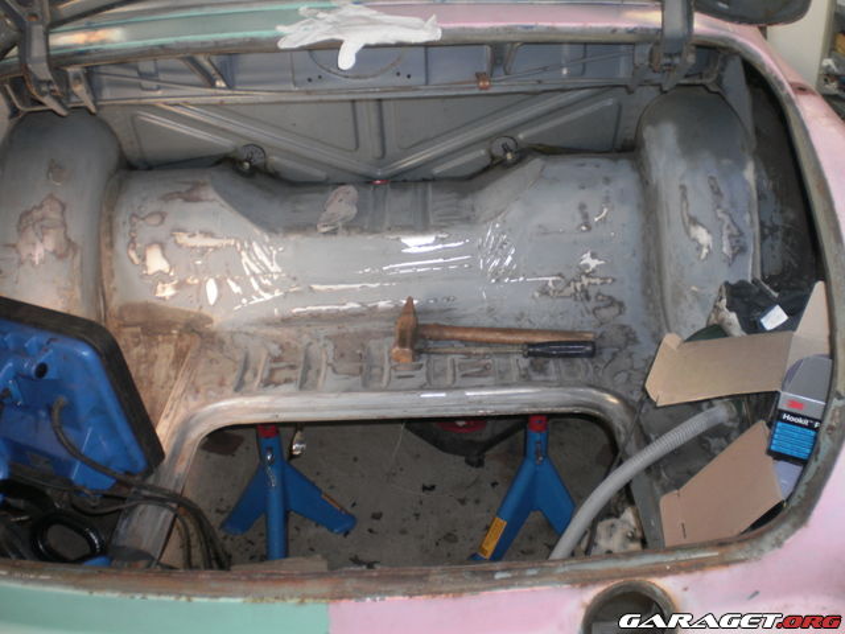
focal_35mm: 36
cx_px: 422
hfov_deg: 51.4
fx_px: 879
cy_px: 317
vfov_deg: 39.7
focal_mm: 6.3
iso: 125
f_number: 3.1
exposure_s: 1/30
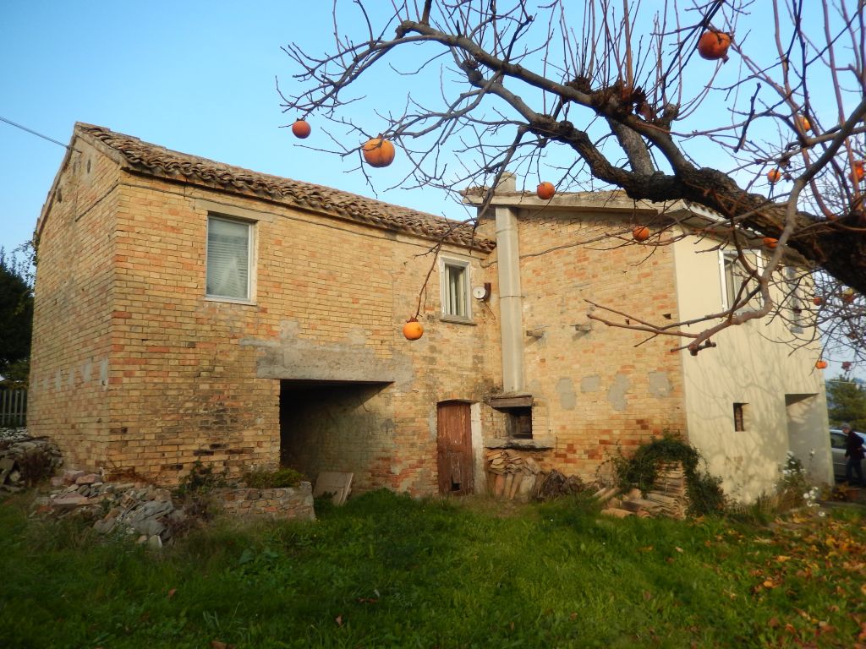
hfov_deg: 69.4
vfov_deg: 54.9
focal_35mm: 25
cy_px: 324
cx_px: 433
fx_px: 625
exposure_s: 1/400
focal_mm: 4.5
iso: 125
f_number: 3.4
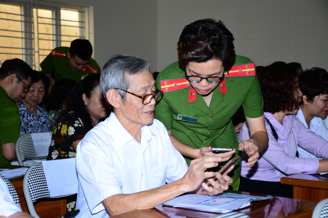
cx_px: 164
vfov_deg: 17.5
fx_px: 711
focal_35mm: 78
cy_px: 109
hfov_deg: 26.0
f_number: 4.8
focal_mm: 52
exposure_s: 1/200
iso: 250
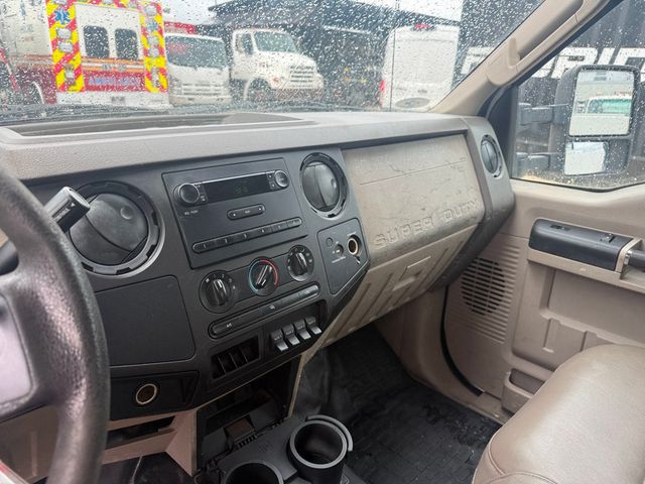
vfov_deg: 56.8
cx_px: 322
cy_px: 242
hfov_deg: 71.6
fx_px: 447
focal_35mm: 24
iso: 50
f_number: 1.78
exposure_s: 1/132
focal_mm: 6.76
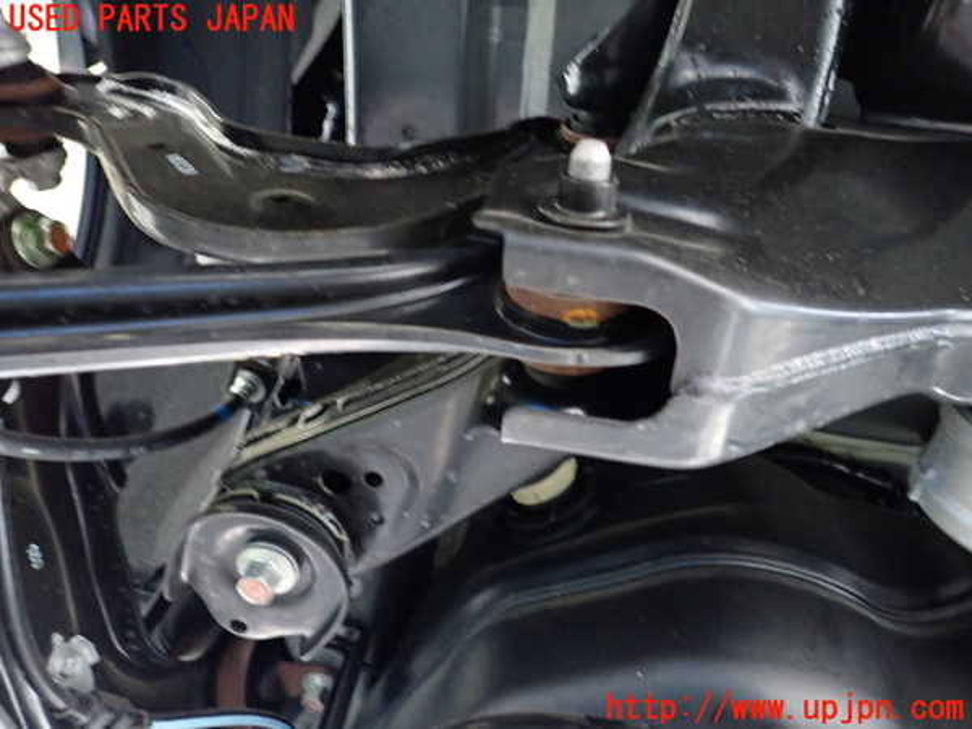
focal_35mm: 25
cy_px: 364
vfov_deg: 54.9
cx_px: 486
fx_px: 702
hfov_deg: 69.4
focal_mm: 4.5
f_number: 2
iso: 800
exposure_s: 1/25
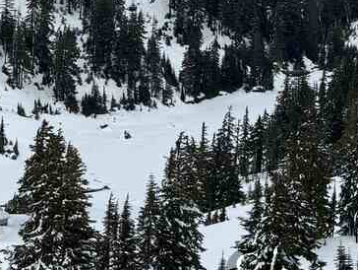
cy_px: 162
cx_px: 56
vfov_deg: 6.0
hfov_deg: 8.0
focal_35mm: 247
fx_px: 2558
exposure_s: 1/1248
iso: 50
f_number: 2.8
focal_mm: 15.66
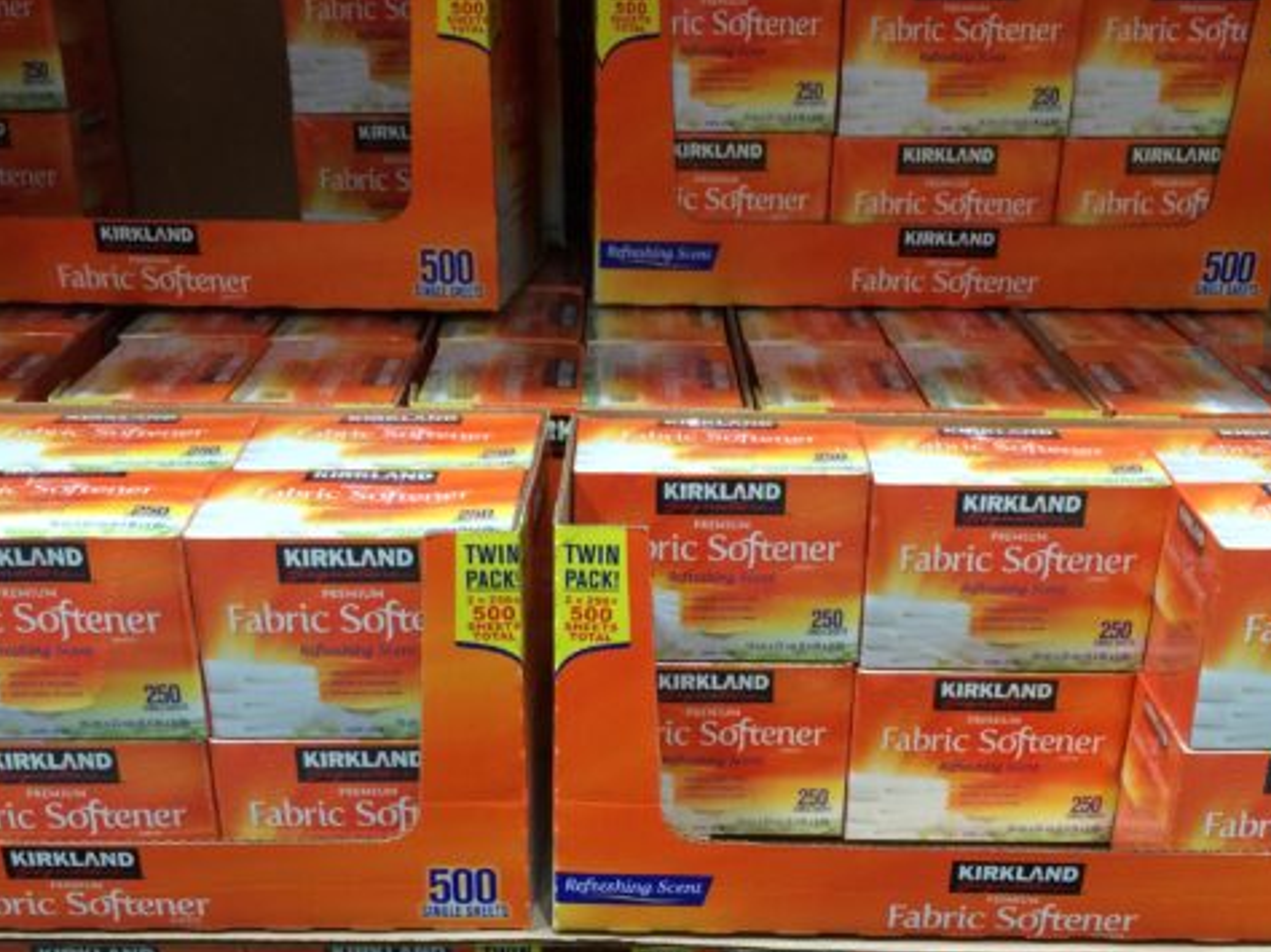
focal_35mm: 47
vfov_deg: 30.2
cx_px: 662
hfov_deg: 40.4
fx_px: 1725
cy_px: 746
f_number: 2.2
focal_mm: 4.15
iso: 160
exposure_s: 1/30
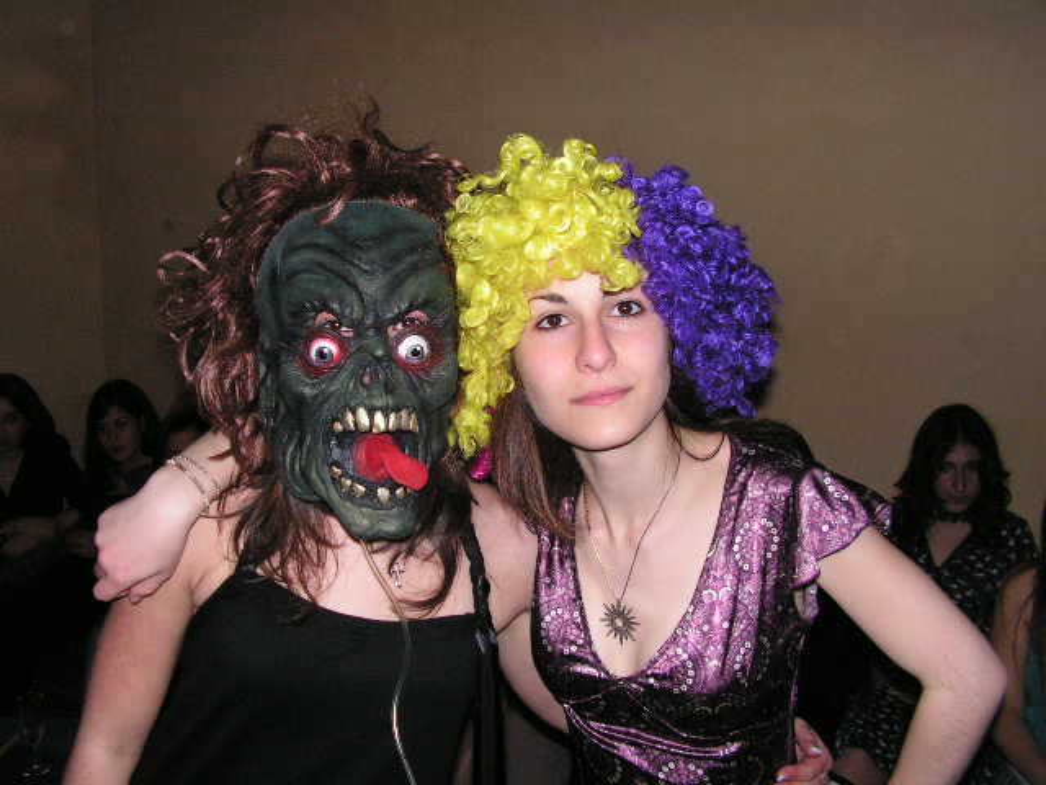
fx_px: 1088
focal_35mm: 36
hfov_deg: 51.4
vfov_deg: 39.7
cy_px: 392
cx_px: 523
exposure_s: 1/40
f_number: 3.2
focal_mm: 6
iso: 200
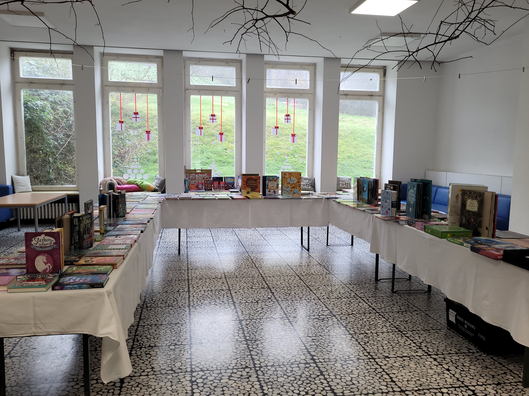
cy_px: 208
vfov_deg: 48.2
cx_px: 261
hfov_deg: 61.7
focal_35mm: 29
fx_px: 443
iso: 50
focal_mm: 5.4
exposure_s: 1/50
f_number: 1.8
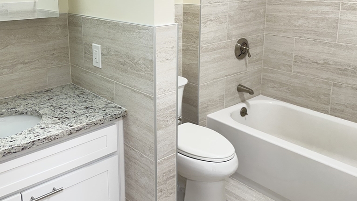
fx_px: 331
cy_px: 50
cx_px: 141
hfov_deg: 56.2
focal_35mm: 35
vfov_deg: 33.1
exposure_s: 1/60
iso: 125
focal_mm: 6.86
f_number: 1.78
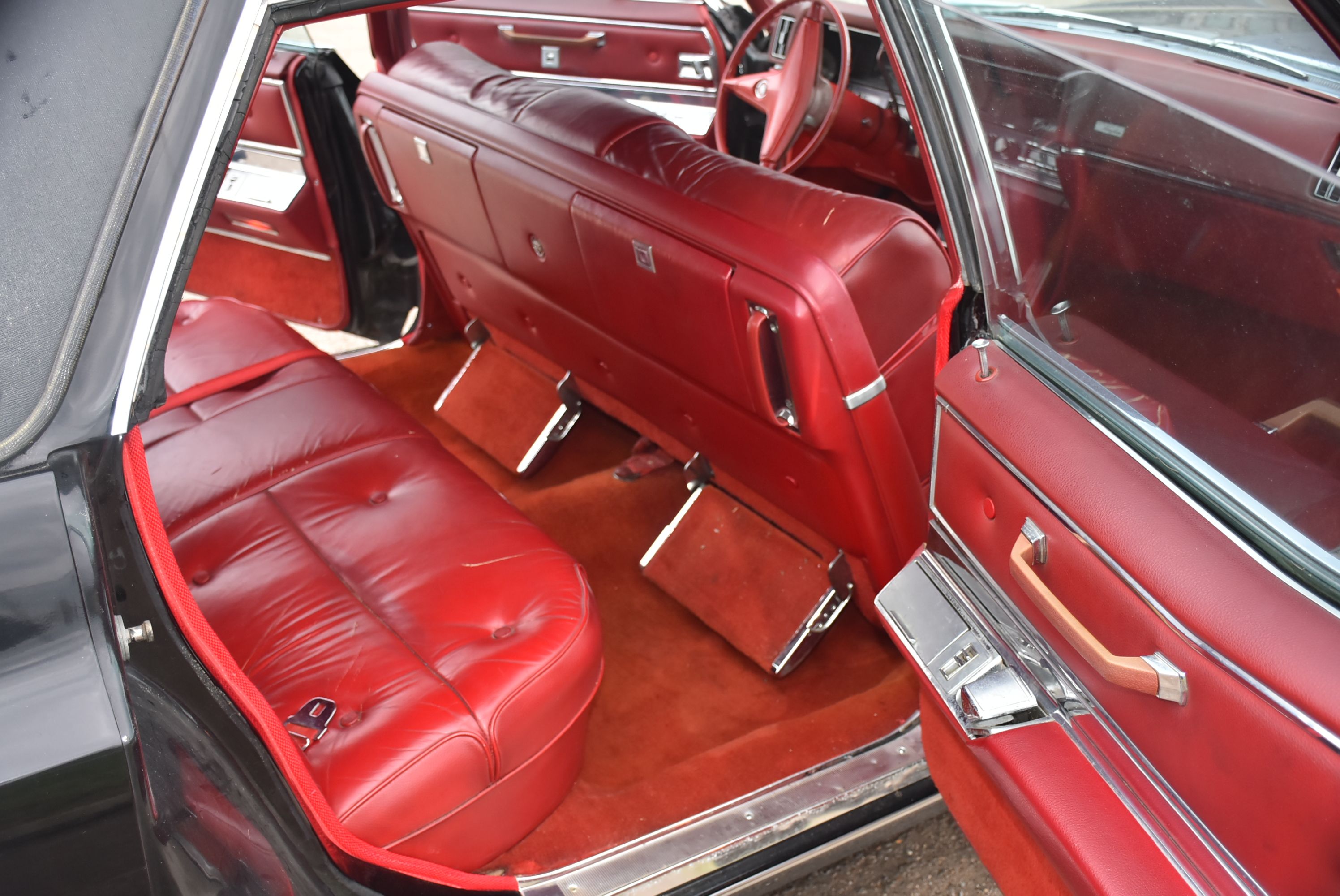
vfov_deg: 34.3
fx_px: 1453
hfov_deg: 49.5
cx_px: 670
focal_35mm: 39
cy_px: 448
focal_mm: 26
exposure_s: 1/60
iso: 640
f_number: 3.8
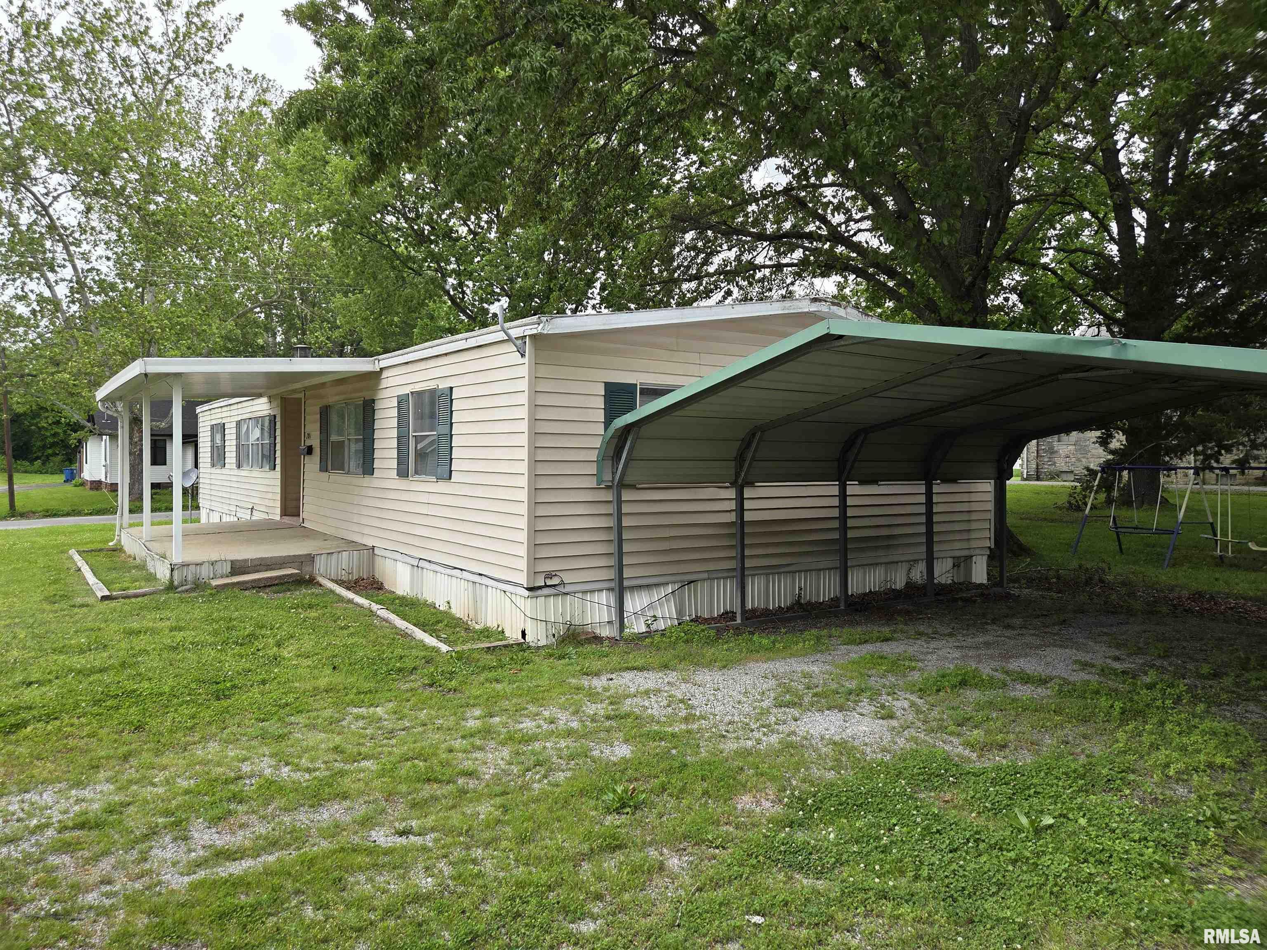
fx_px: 842
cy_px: 475
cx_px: 634
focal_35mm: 23
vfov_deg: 58.9
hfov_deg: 73.9
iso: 80
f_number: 1.8
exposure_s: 1/803
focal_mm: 5.4
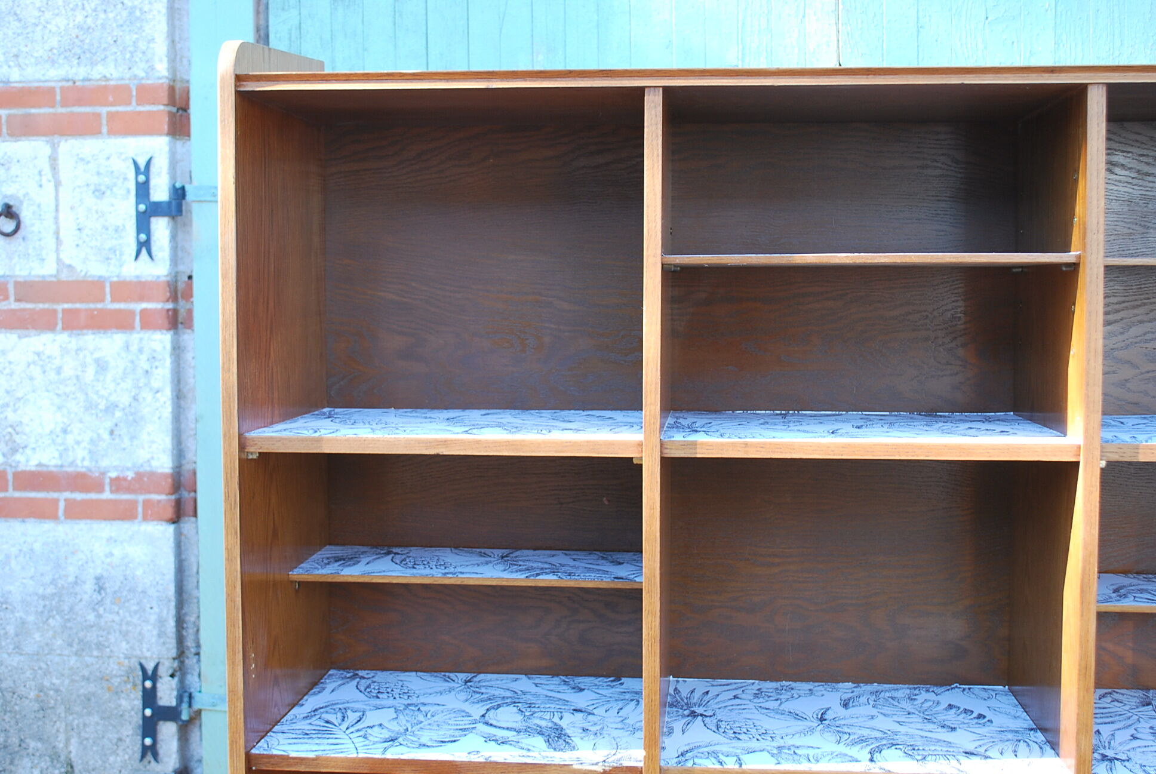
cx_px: 578
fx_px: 1447
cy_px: 387
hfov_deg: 43.6
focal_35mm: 45
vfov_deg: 29.9
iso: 200
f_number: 4.8
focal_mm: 30
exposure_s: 1/40
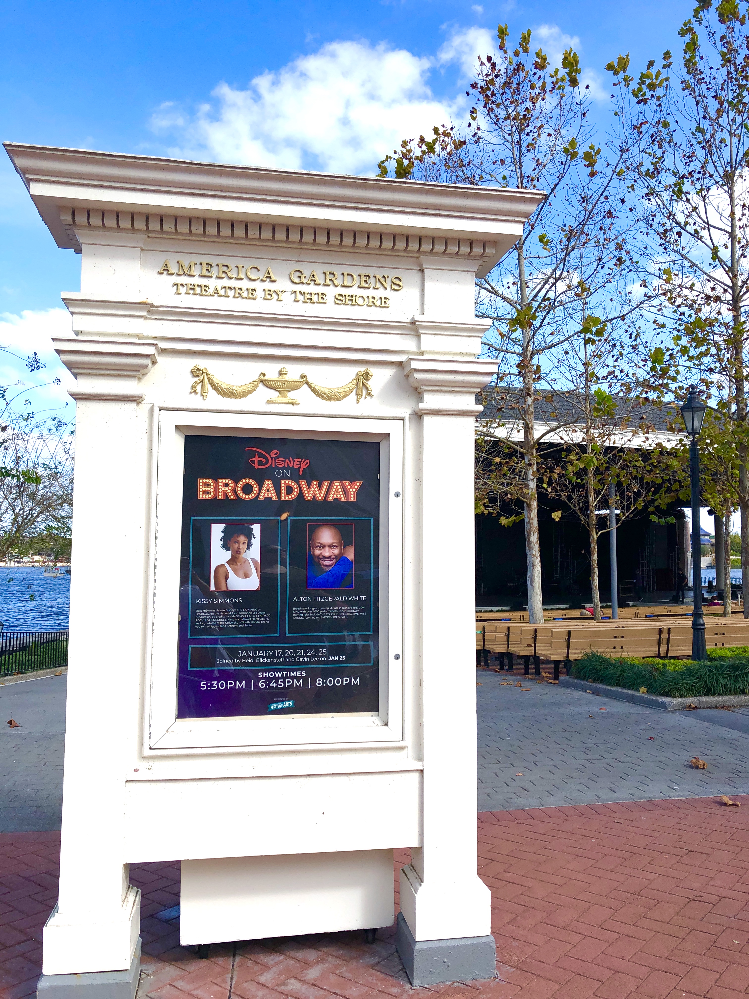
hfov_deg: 49.7
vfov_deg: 63.4
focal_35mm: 28
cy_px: 500
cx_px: 374
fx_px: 808
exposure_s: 1/1600
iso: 20
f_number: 1.8
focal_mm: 3.99
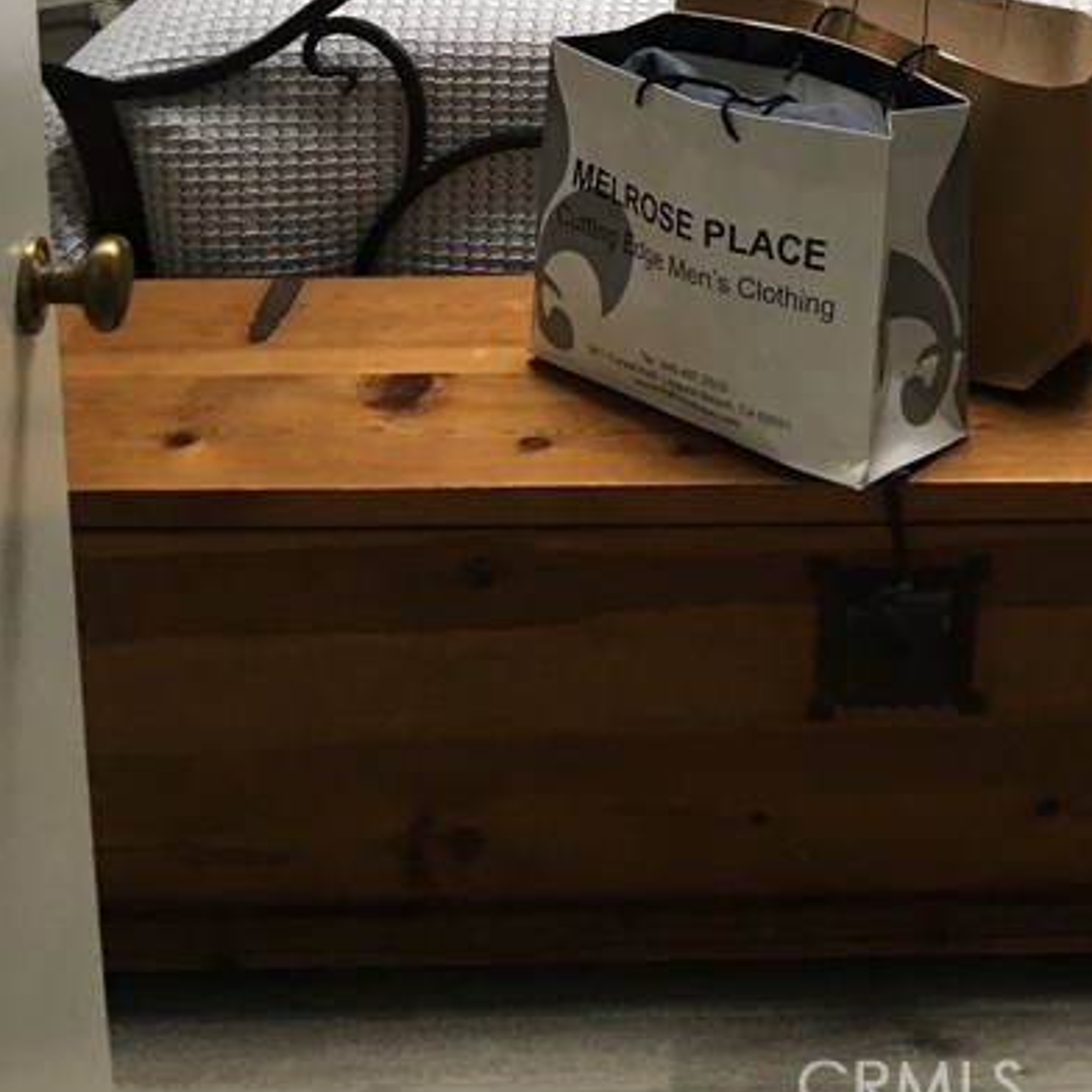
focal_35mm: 67
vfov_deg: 23.1
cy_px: -299
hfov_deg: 24.8
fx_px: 2391
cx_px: 1025
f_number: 2.2
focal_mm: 4.15
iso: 32
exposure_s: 1/15
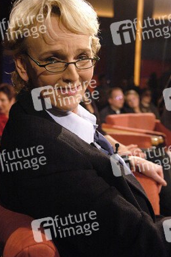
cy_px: 128
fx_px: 339
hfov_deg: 28.3
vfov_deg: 41.5
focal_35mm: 48
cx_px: 84
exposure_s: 1/125
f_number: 3.3
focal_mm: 31
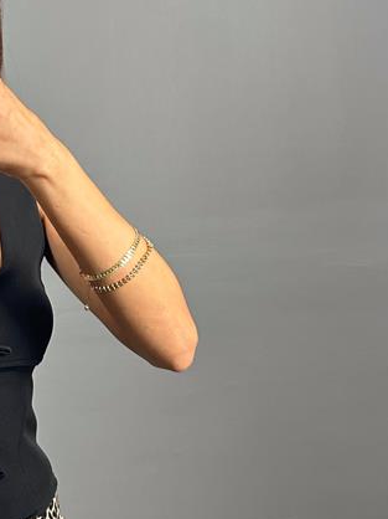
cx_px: -39
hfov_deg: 25.1
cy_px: 195
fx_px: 808
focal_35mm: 54
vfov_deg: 35.4
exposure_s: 1/96
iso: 250
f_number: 1.78
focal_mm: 6.86
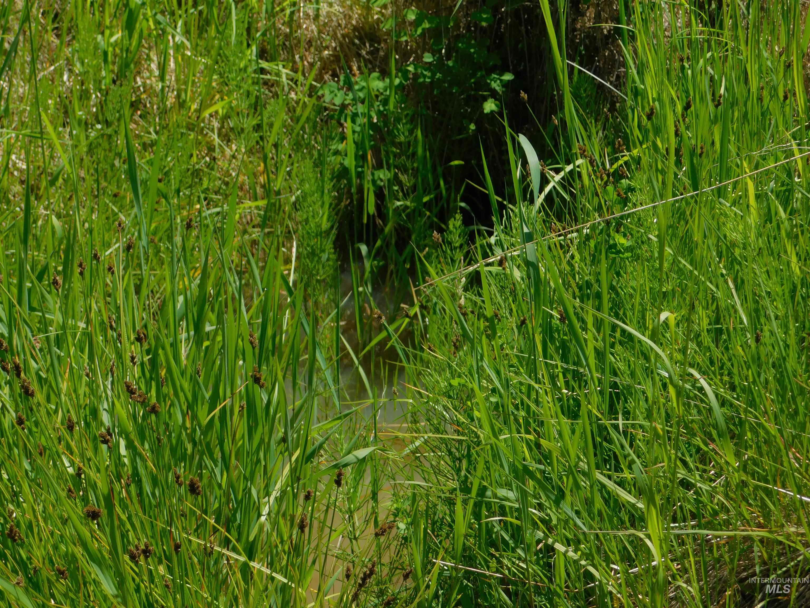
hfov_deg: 21.5
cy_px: 304
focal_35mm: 91
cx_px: 405
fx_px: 2129
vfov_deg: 16.2
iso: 125
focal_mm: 16.1
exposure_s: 1/640
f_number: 4.5
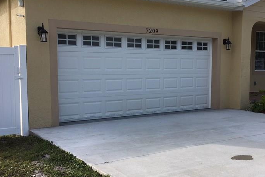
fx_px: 331
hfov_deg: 43.5
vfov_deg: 29.9
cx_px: 149
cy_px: 100
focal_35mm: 45
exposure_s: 1/657
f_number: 2.2
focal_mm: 4.15
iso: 25
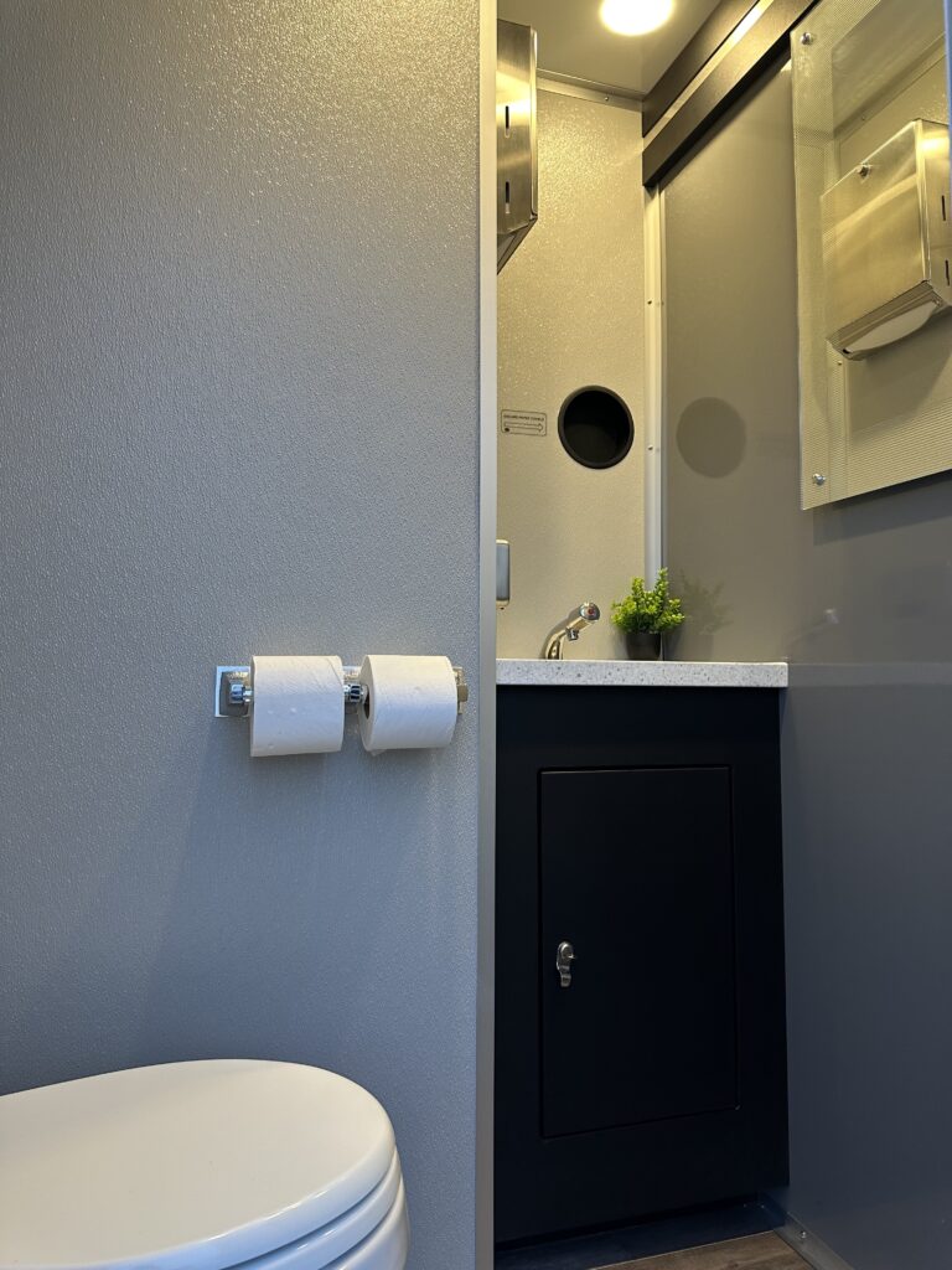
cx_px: 476
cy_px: 635
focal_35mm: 24
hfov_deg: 56.8
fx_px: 880
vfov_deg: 71.6
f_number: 1.78
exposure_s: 1/60
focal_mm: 6.86
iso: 160
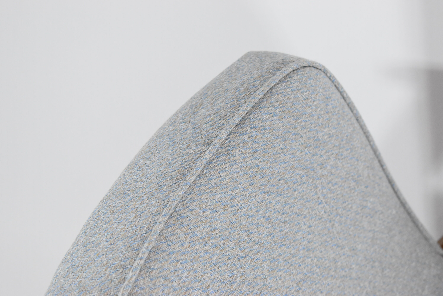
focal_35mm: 82
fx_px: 1016
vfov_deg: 16.6
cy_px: 148
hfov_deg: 24.6
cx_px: 222
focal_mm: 55
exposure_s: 1/125
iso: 2200
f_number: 5.6
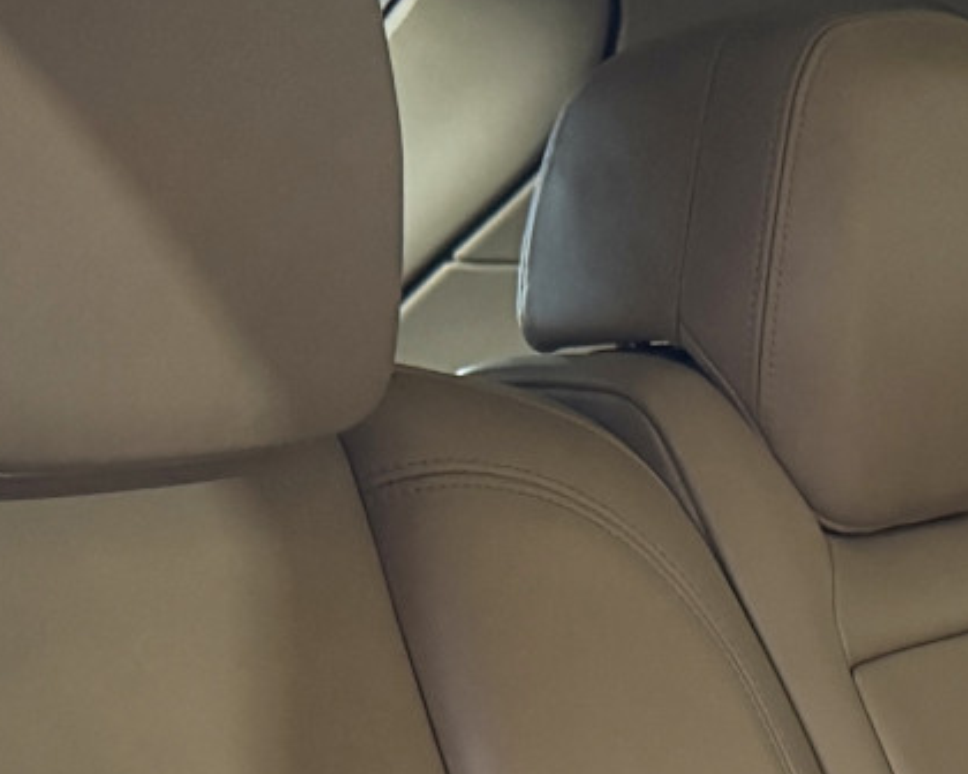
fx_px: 3065
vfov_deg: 12.8
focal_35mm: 107
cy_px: 1465
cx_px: 1367
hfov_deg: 16.6
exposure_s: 1/33
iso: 1000
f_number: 1.78
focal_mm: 6.76
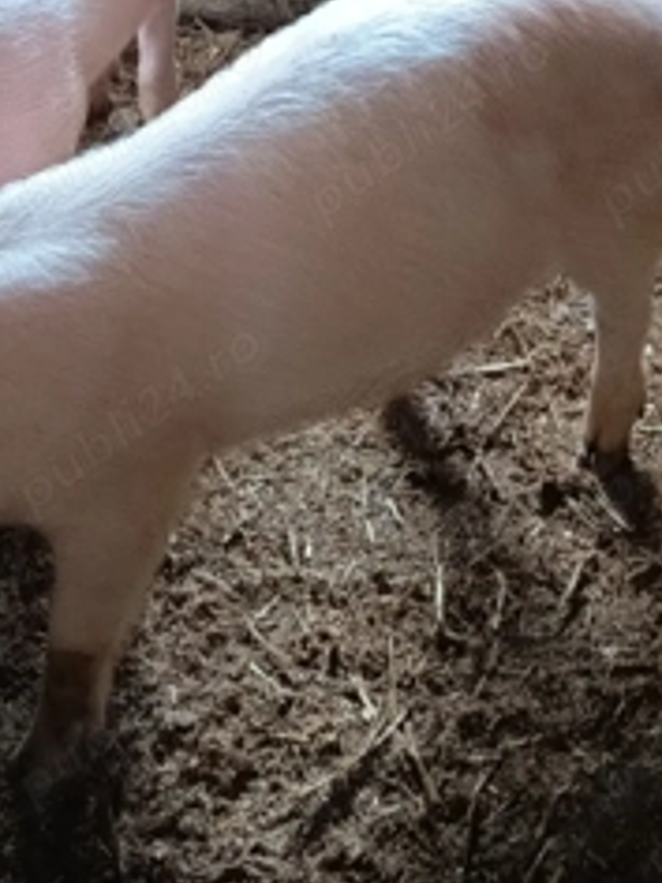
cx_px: 213
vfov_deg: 26.2
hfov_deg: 20.1
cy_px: 172
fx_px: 1861
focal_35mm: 73
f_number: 1.7
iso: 1937
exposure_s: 1/20
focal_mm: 5.27
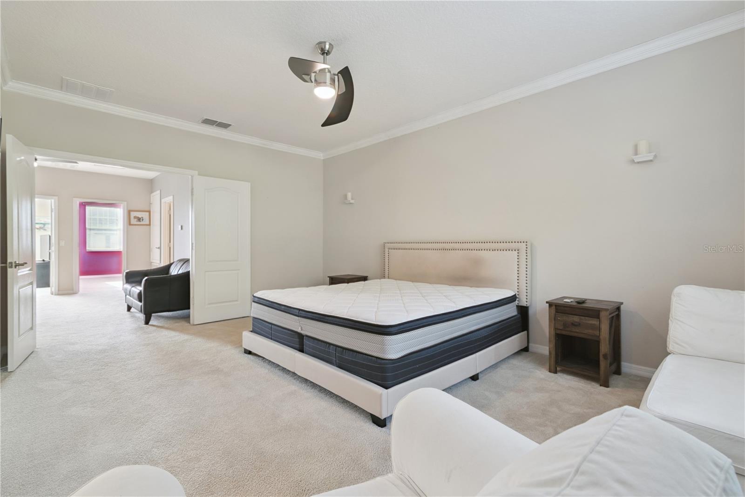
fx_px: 331
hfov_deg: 96.7
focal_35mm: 16
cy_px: 248
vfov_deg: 73.8
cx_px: 372
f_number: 8
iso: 160
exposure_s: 1/15
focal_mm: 16
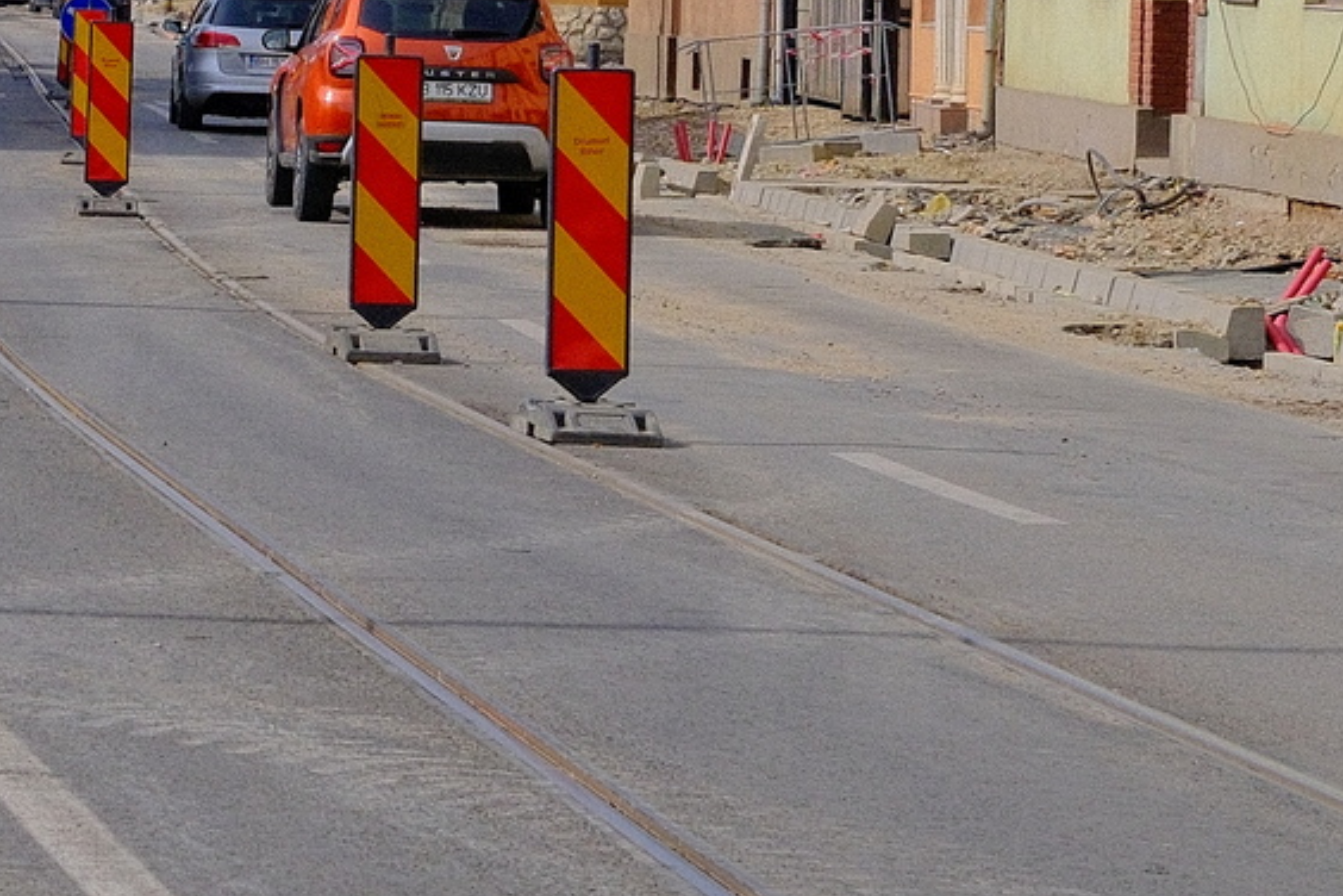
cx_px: -118
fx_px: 6677
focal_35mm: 179
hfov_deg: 11.3
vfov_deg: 7.7
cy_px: 232
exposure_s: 1/2000
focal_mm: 32.5
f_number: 6.4
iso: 640
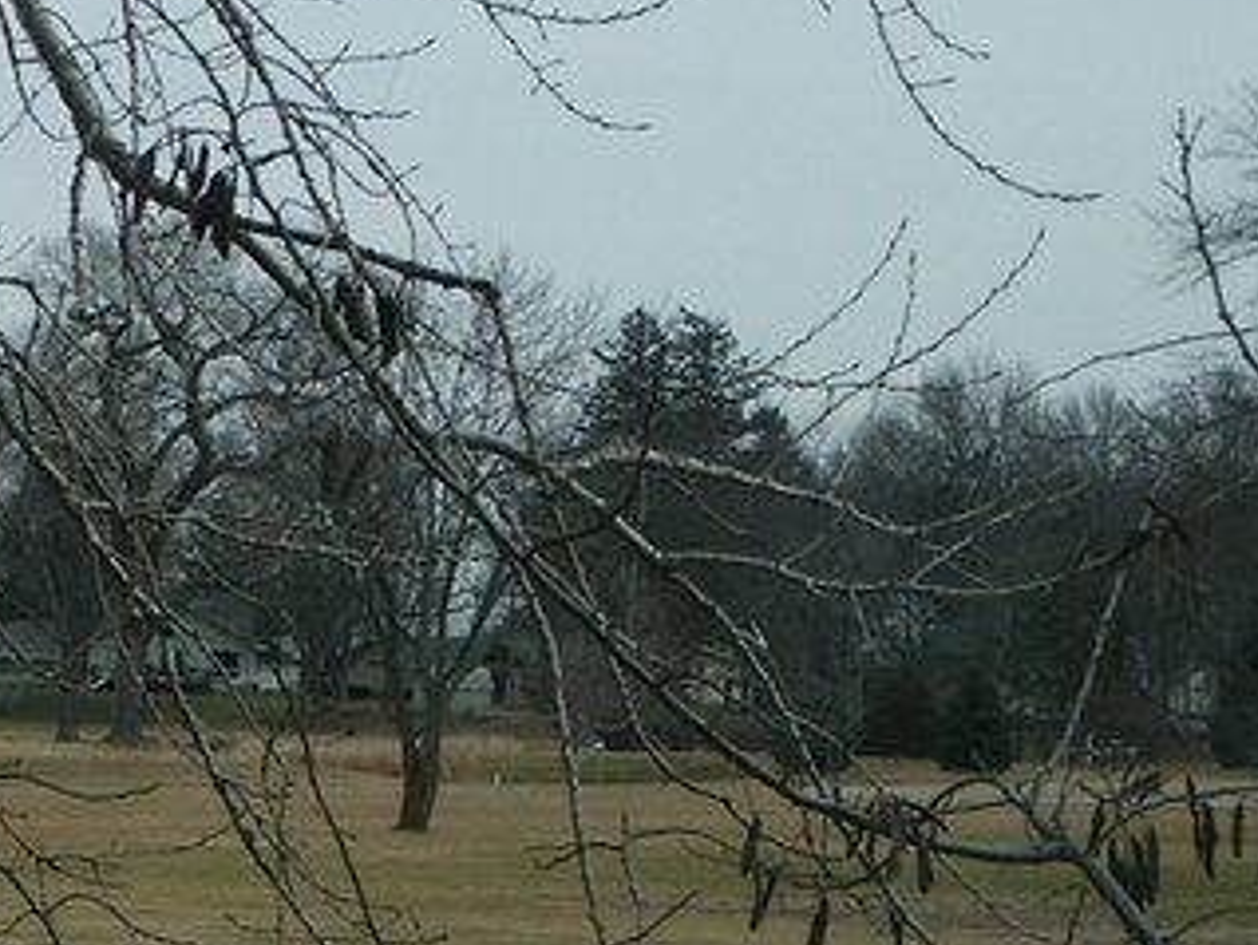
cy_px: 981
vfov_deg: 7.8
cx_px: -494
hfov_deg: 10.1
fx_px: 6910
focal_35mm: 190
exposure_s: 1/125
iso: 64
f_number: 3.6
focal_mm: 13
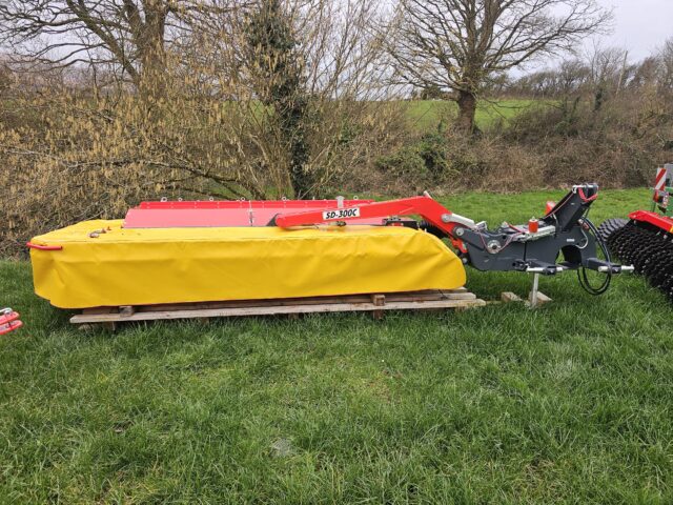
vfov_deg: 58.9
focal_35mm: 23
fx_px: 447
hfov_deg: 73.9
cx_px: 336
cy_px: 252
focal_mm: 6.3
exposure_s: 1/144
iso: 10
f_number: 1.7
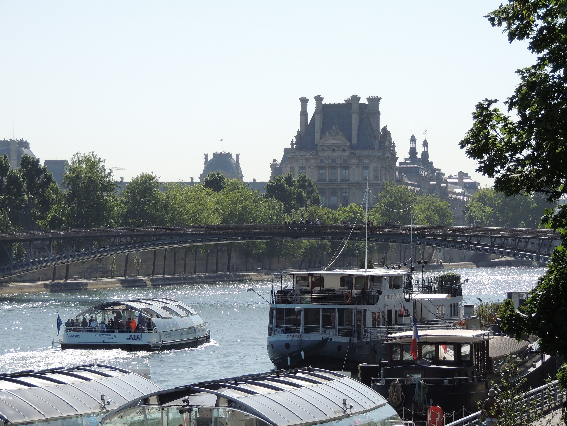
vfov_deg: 9.6
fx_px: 2539
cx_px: 284
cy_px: 213
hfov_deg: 12.7
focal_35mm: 155
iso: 100
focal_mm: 27.6
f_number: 4.4
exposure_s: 1/800
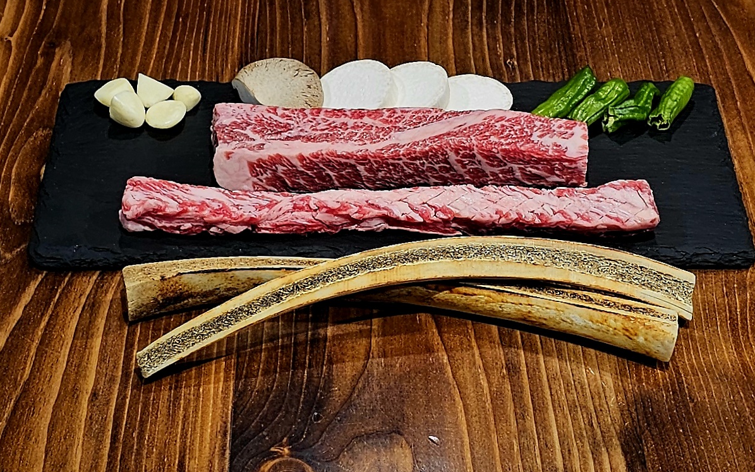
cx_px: 383
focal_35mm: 25
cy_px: 203
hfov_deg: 72.5
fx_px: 514
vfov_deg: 49.1
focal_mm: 6.3
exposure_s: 1/120
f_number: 1.7
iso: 80
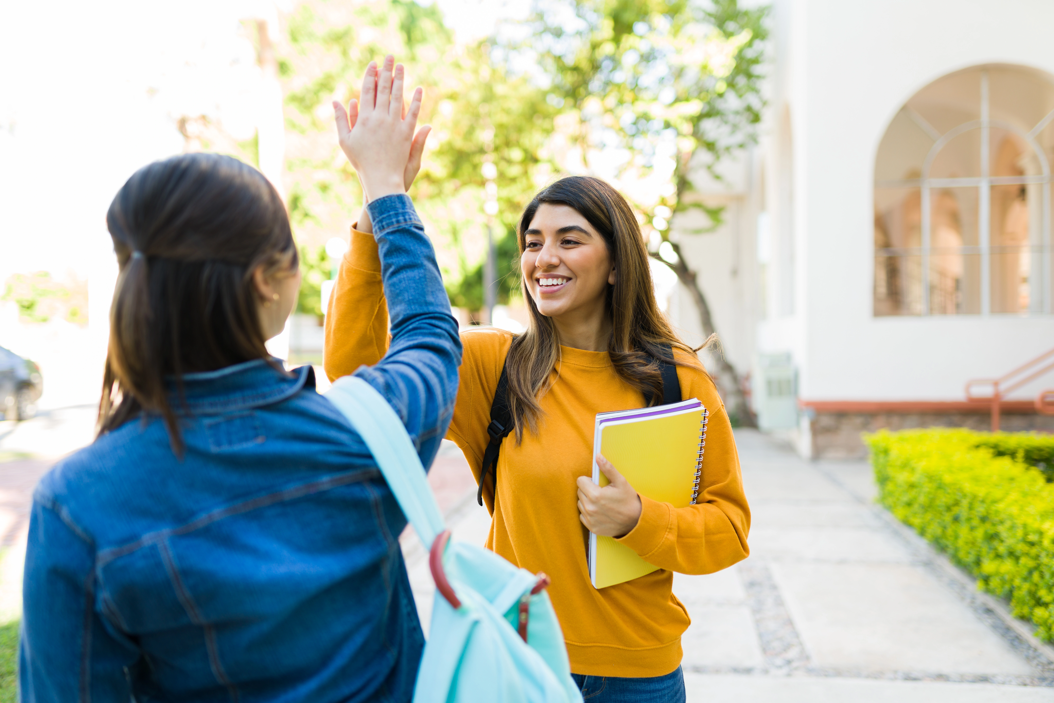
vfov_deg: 37.9
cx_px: 527
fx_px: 1025
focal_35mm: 35
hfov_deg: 54.4
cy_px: 352
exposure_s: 1/160
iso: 125
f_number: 1.8
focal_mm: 35
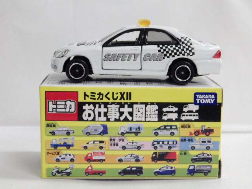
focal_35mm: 71
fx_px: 517
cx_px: 126
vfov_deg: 20.7
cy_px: 94
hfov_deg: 27.4
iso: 800
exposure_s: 1/60
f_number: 4.2
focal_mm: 12.8
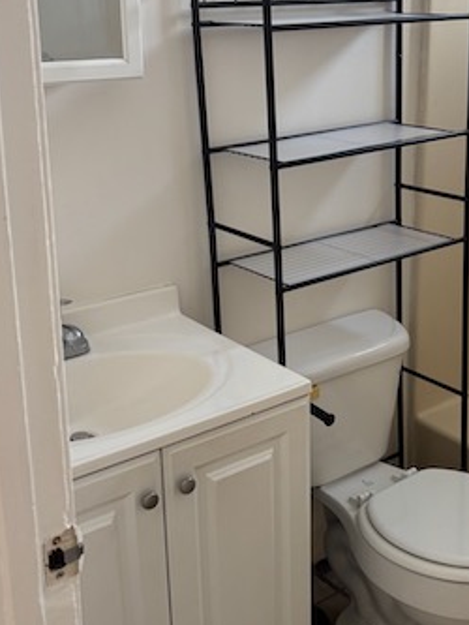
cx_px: 347
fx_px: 903
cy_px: 276
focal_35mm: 50
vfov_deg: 38.1
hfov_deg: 28.7
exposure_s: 1/69
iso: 125
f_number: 1.6
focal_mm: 5.96
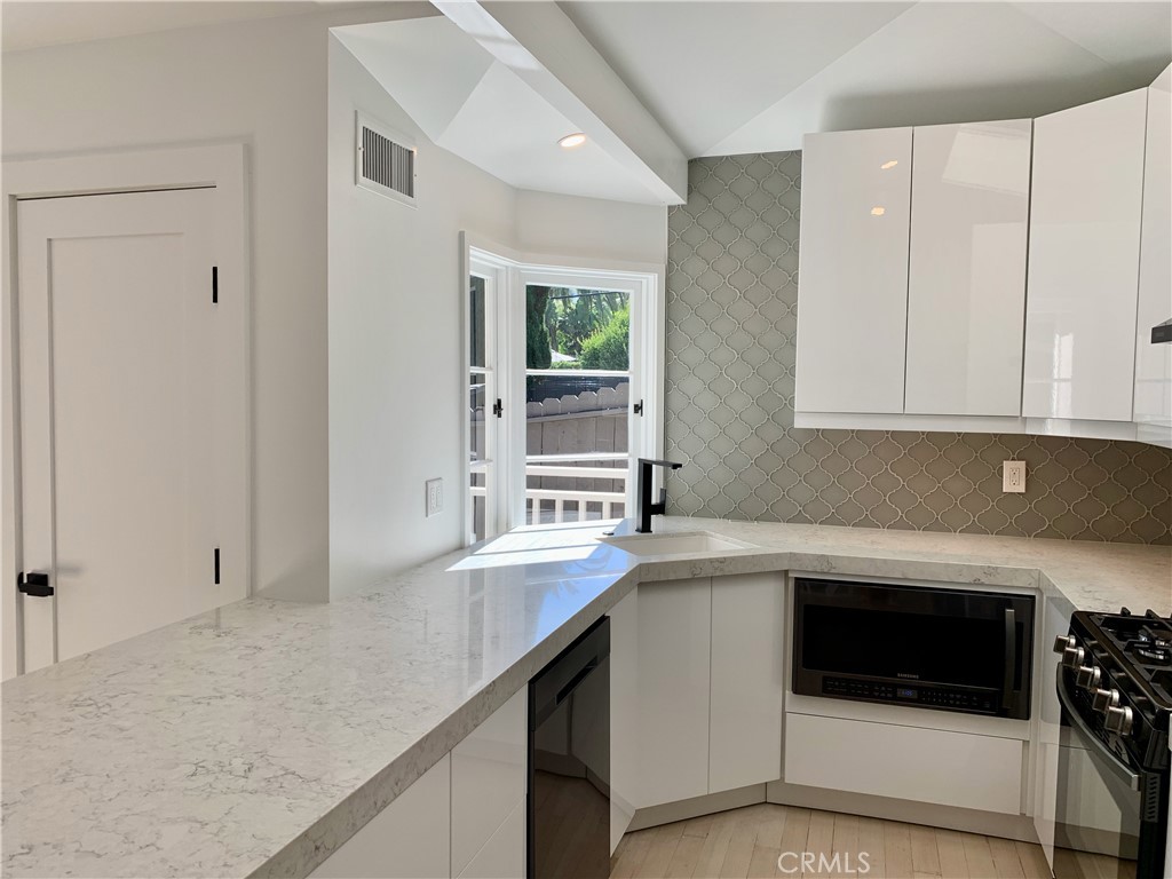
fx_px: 880
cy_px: 440
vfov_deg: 53.1
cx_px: 586
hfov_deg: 67.3
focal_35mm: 26
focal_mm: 4.25
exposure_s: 1/337
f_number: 1.8
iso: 25
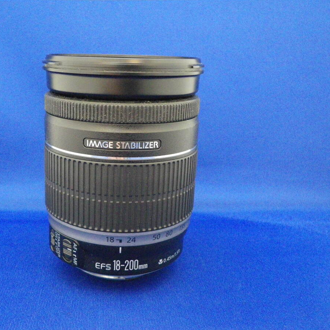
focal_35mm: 39
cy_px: 165
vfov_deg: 42.8
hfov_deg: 42.4
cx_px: 117
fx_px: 421
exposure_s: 1/30
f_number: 2.8
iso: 800
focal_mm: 5.8
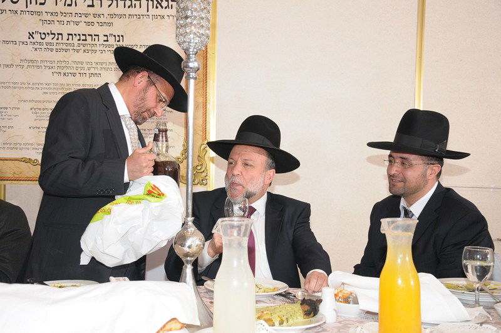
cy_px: 166
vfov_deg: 26.4
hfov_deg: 38.9
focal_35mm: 51
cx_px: 250
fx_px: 709
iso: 320
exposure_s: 1/80
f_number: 5.6
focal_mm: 34
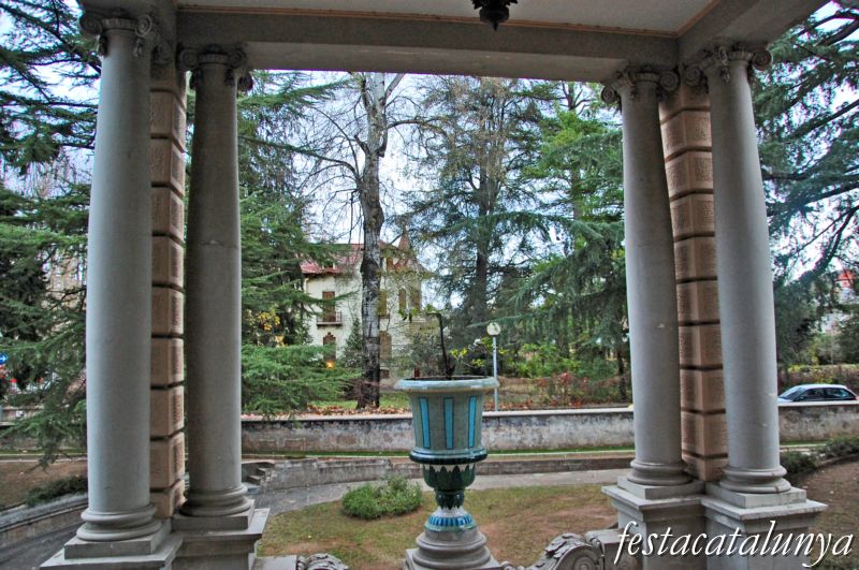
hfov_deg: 67.5
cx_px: 430
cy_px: 285
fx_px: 643
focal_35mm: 27
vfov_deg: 47.8
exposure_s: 1/20
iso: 400
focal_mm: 18
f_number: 3.5
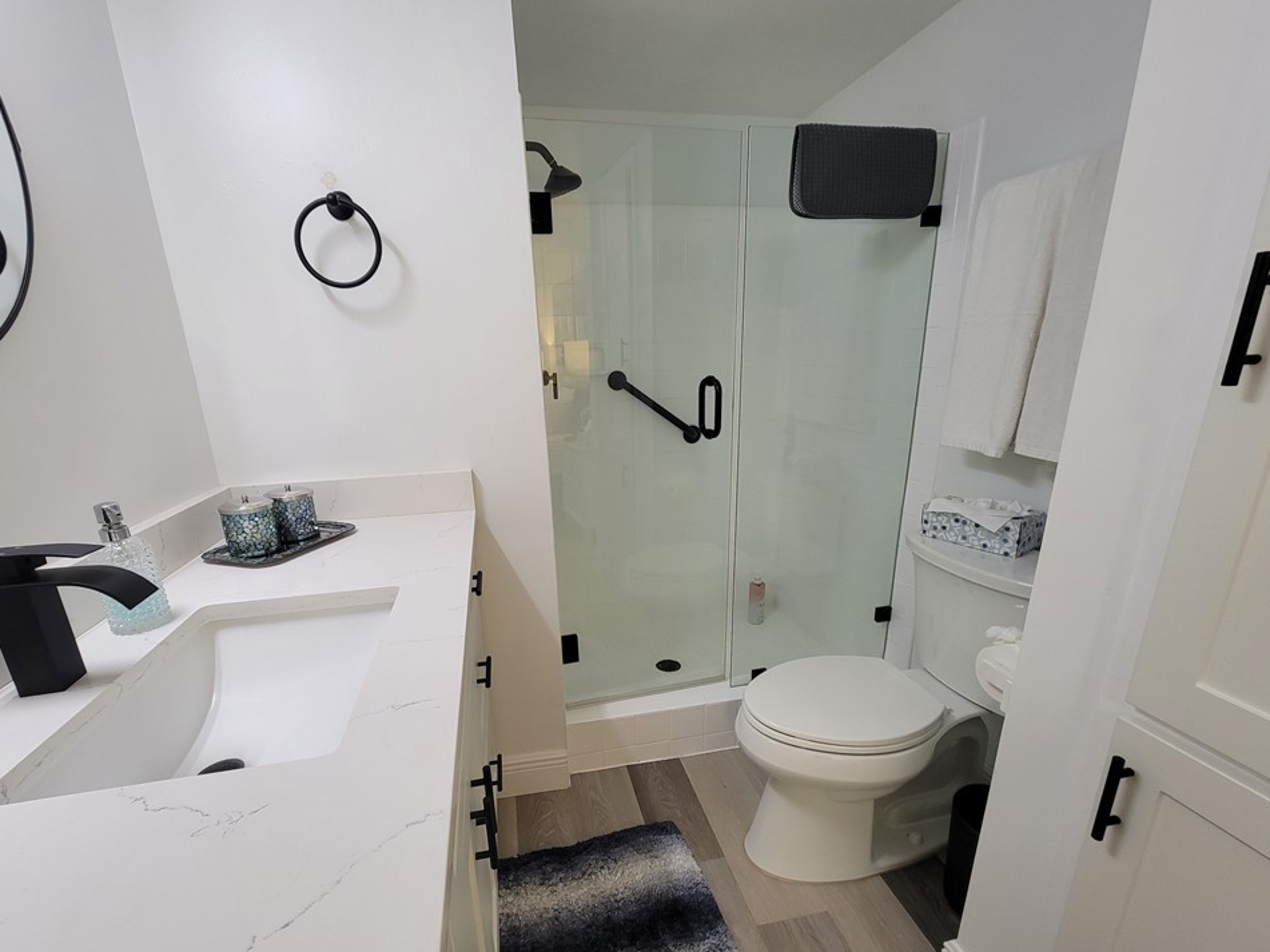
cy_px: 509
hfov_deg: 102.0
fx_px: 514
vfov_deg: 85.5
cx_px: 606
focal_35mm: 14
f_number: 2.2
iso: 200
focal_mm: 2.2
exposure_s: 1/60
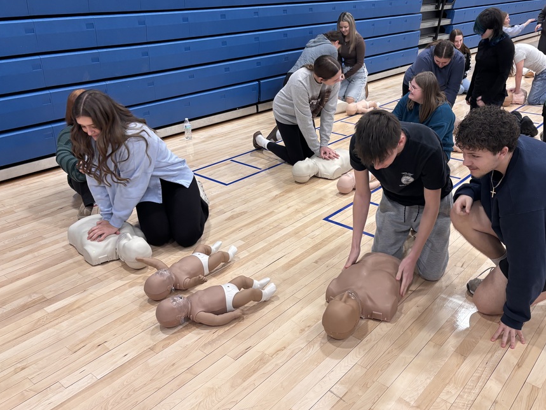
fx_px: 489
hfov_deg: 58.0
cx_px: 320
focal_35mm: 31
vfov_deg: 45.4
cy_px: 209
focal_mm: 5.96
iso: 125
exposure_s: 1/89
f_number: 1.6
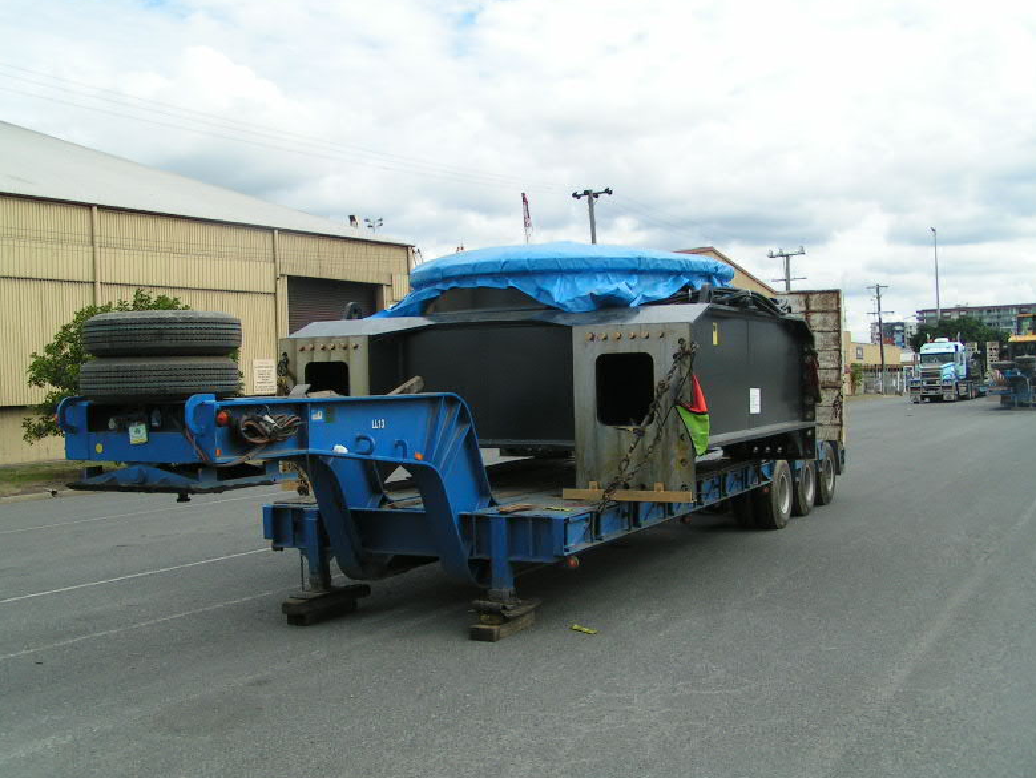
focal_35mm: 39
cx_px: 521
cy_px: 380
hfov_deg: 47.8
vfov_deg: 36.8
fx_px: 1168
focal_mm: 5.8
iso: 50
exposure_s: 1/320
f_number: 5.6
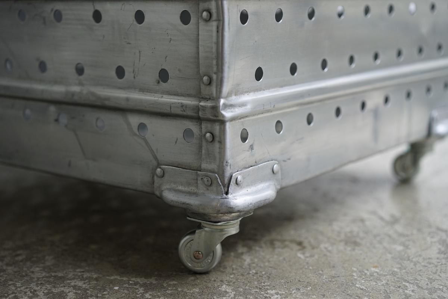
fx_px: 684
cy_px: 150
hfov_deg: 36.2
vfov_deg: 24.6
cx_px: 224
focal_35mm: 55
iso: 320
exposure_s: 1/80
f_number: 2.8
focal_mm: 55
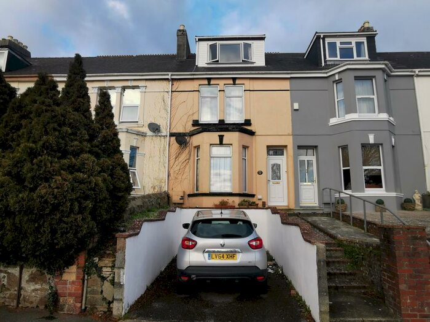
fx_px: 273
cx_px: 215
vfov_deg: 61.1
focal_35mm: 22
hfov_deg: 76.4
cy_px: 161
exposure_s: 1/334
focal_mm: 2.26
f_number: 2.2
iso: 50
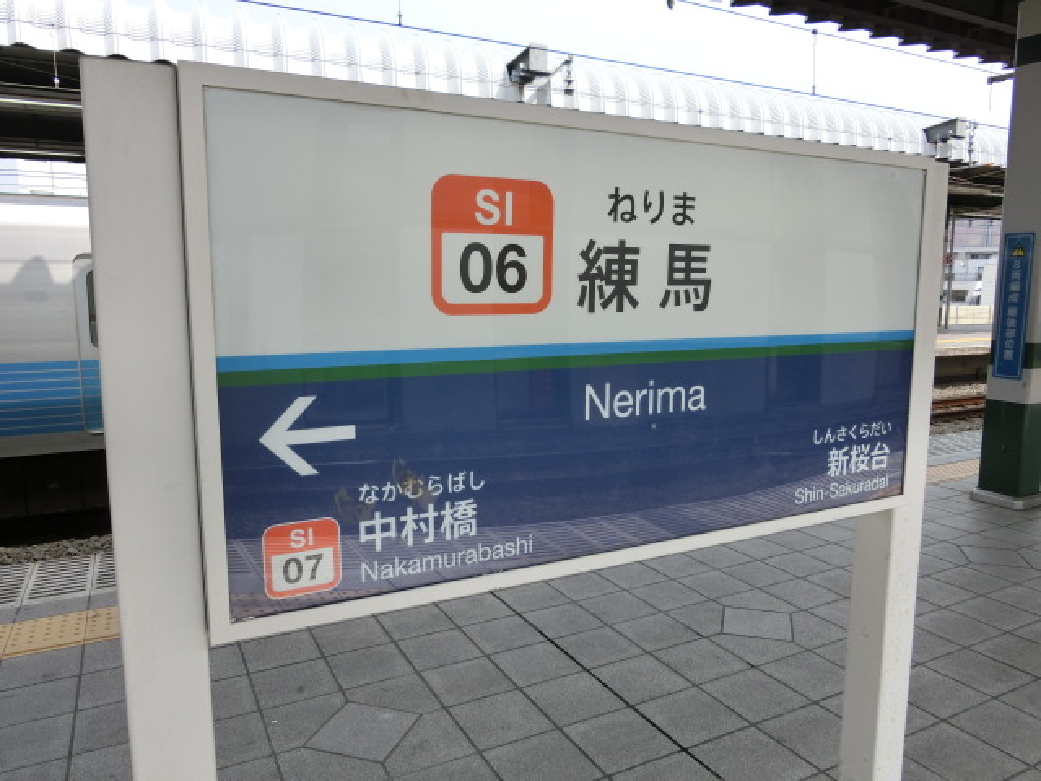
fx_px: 752
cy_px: 390
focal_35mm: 25
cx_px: 520
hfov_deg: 69.4
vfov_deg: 54.9
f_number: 3.5
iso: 80
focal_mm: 4.5
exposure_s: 1/640
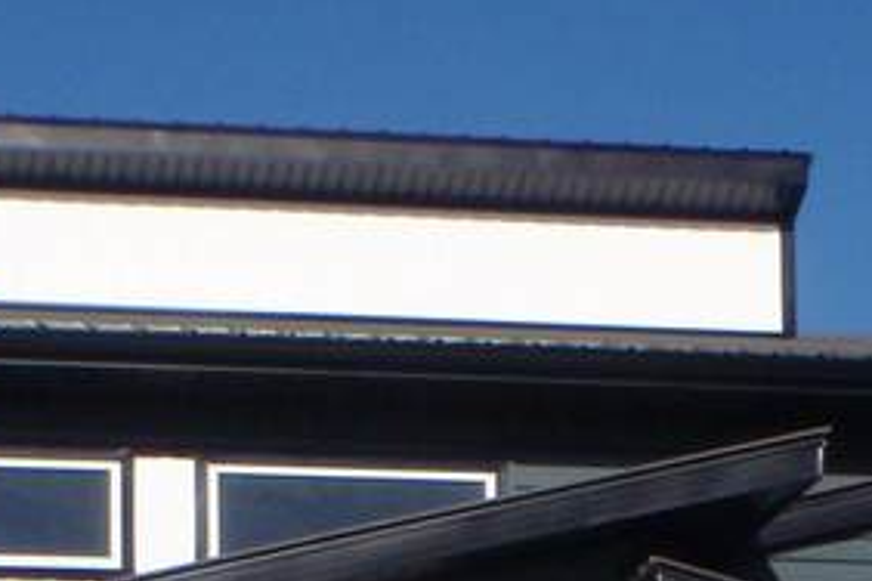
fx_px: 4117
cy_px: 1301
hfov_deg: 12.0
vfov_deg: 7.6
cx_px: 847
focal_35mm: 170
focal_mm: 6.53
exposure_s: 1/400
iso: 64
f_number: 6.3
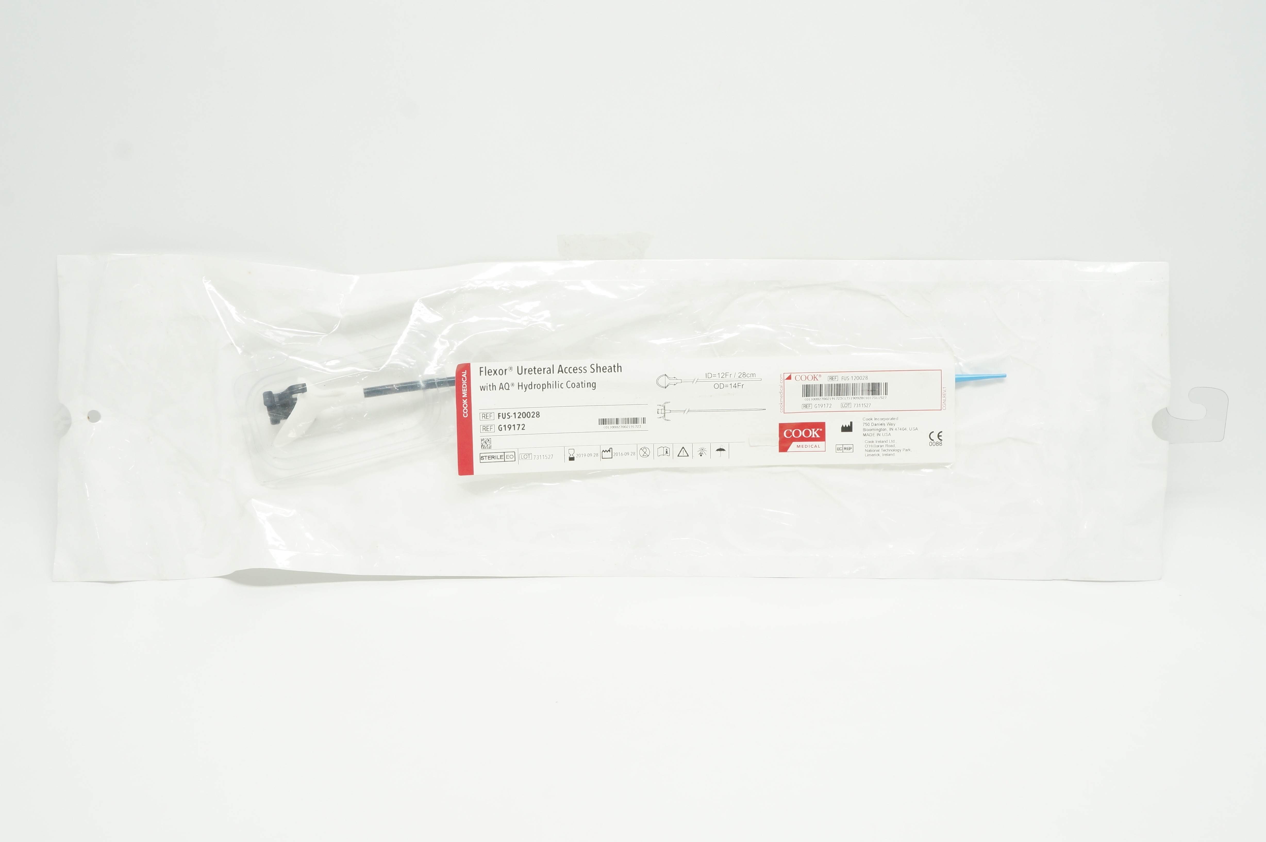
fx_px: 1475
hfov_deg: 46.4
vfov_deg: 31.8
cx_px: 633
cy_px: 421
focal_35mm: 42
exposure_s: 1/15
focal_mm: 28
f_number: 11
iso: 400
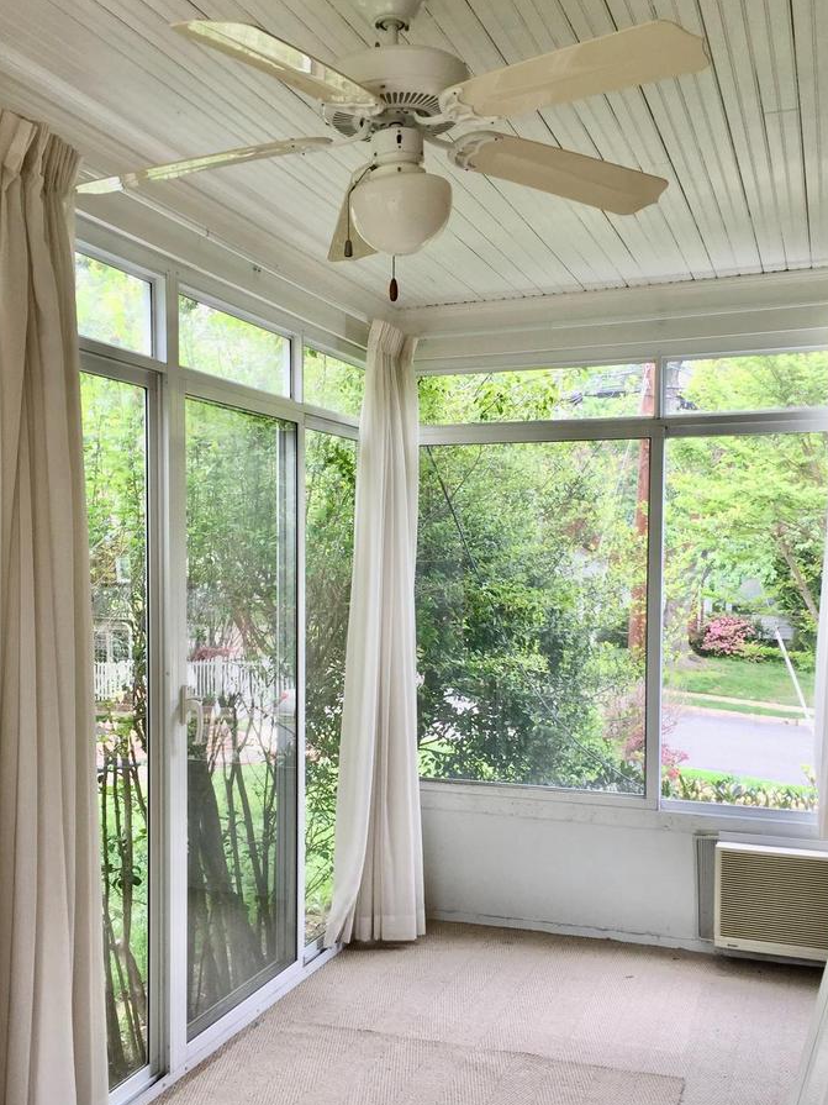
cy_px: 622
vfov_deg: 52.5
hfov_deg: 40.7
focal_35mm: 35
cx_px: 391
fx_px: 1117
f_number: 2.2
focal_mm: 4.15
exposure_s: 1/120
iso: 32
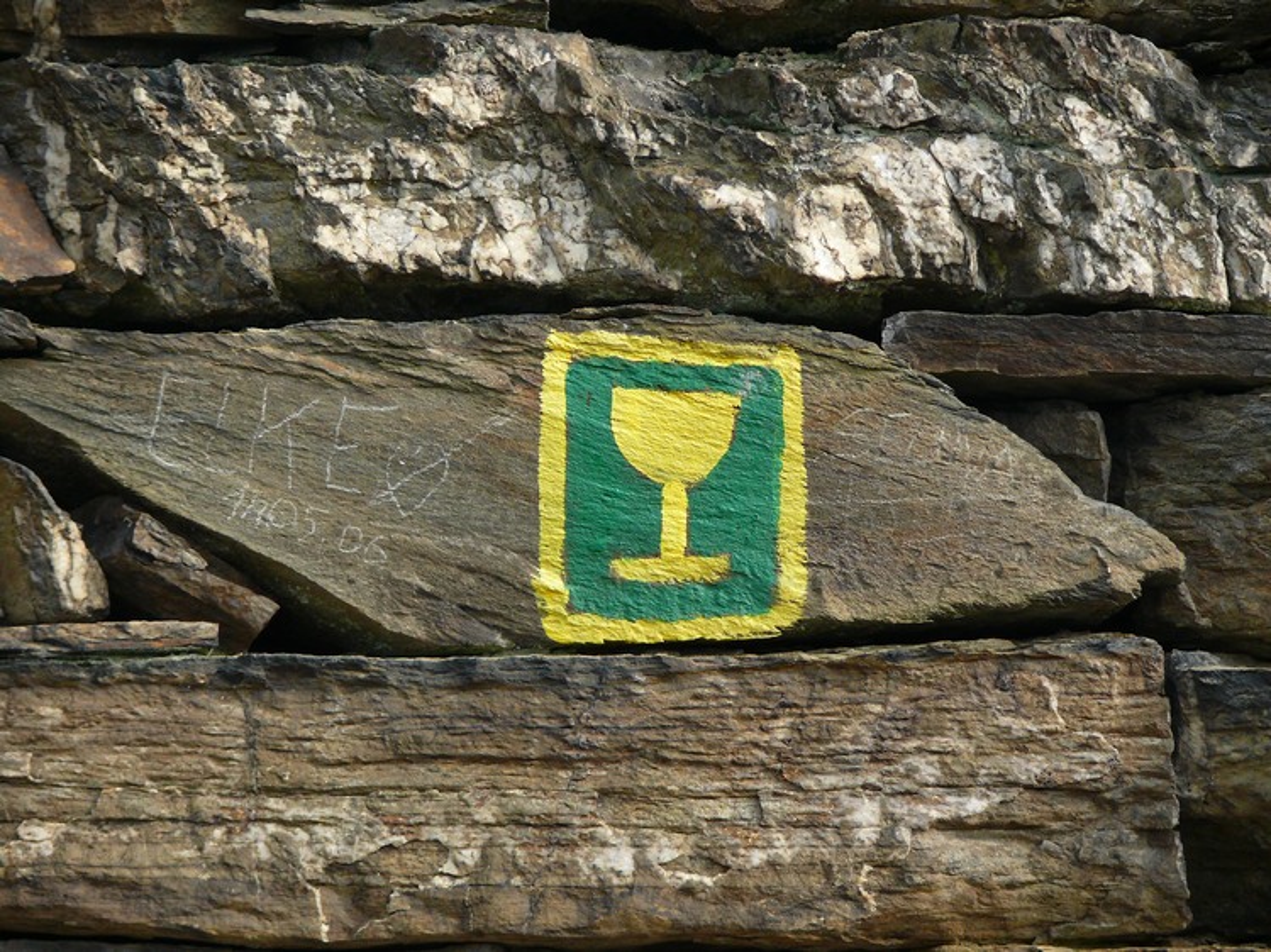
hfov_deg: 10.9
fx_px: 6680
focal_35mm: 182
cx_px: 636
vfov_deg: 8.2
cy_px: 476
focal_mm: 38.4
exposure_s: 1/125
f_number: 3.6
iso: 160
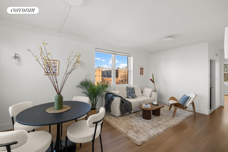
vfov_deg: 73.7
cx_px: 114
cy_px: 76
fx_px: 101
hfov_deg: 96.7
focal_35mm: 16
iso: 250
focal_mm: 16
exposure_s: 1/6
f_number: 11
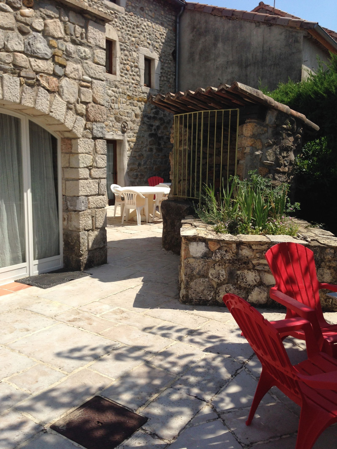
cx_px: 168
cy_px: 224
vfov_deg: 55.4
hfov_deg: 42.9
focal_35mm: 33
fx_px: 428
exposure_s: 1/2088
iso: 50
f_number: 2.4
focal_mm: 4.12
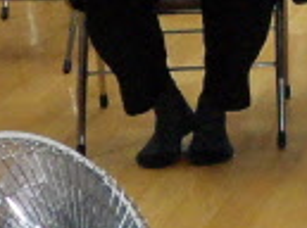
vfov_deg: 6.9
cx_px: 935
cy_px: -195
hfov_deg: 8.0
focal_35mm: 210
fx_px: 1857
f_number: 3.5
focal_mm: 4.9
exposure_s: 1/45
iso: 200
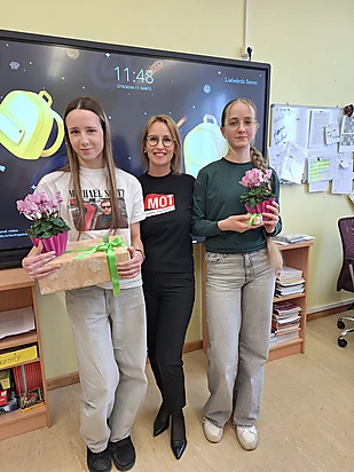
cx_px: 177
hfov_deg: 58.9
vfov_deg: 73.9
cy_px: 236
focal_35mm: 23
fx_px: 314
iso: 64
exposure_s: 1/50
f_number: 1.8
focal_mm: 5.54
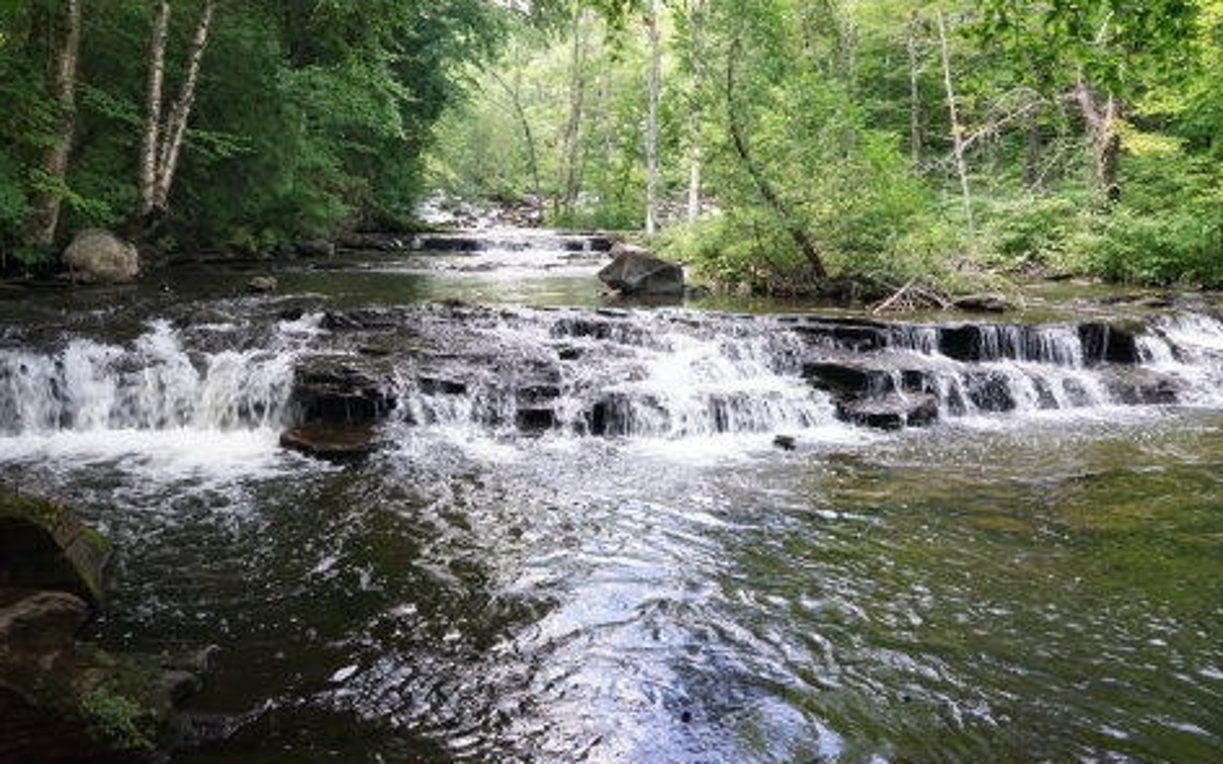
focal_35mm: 29
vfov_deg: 43.1
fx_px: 967
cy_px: 363
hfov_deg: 64.6
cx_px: 614
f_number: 22
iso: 6400
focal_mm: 28
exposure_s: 1/60
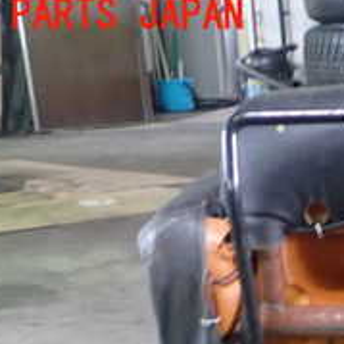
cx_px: 471
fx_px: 1001
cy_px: 425
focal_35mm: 89
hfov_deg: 18.0
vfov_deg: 18.4
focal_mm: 5.4
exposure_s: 1/30
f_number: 2.3
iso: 400
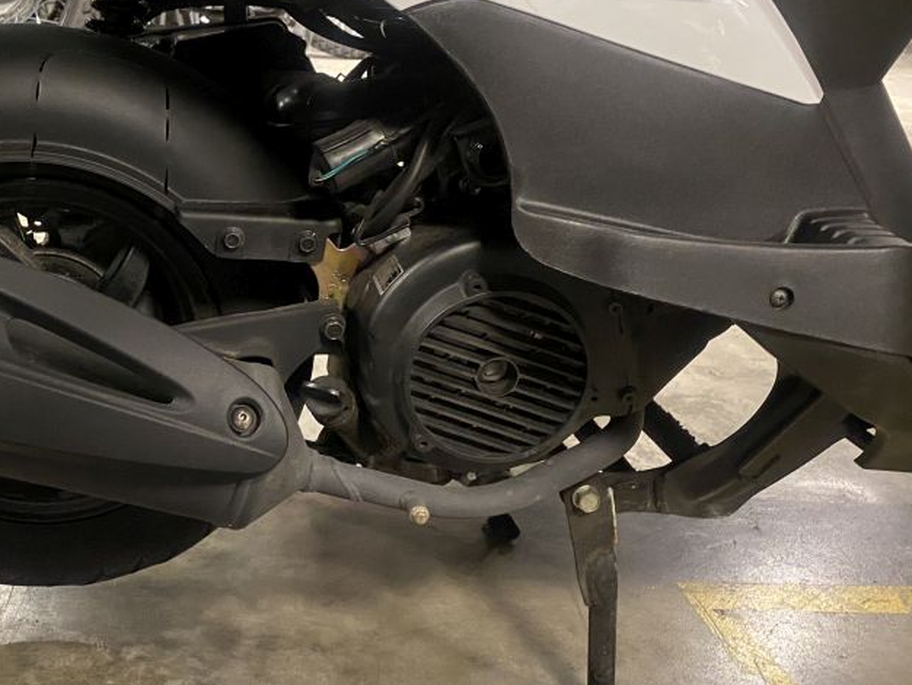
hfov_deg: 40.8
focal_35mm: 44
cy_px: 349
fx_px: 1160
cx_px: 157
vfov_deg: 32.9
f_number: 1.8
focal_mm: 4.25
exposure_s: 1/50
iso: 500
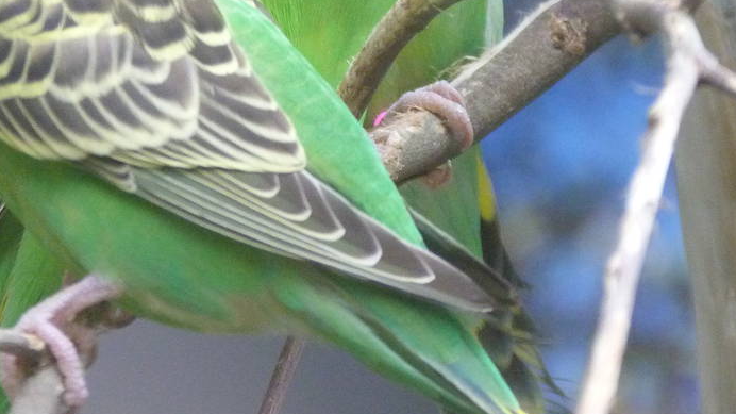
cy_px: -72
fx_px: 13035
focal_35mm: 668
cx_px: 185
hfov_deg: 3.2
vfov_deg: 1.8
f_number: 4
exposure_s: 1/30
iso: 400
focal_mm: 47.7
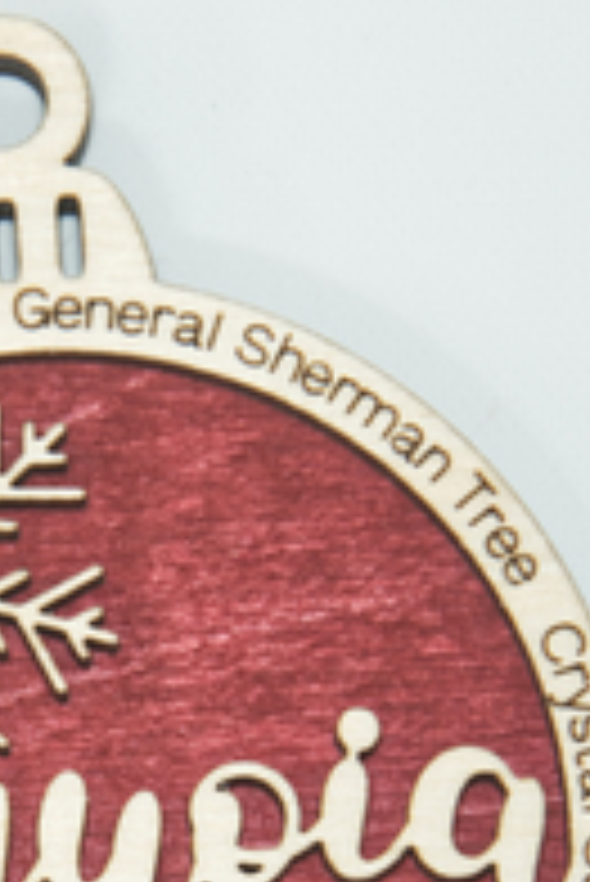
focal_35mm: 217
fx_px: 5325
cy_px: 734
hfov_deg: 6.3
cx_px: 18
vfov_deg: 9.4
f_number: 4.5
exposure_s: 1/20
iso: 125
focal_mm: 85
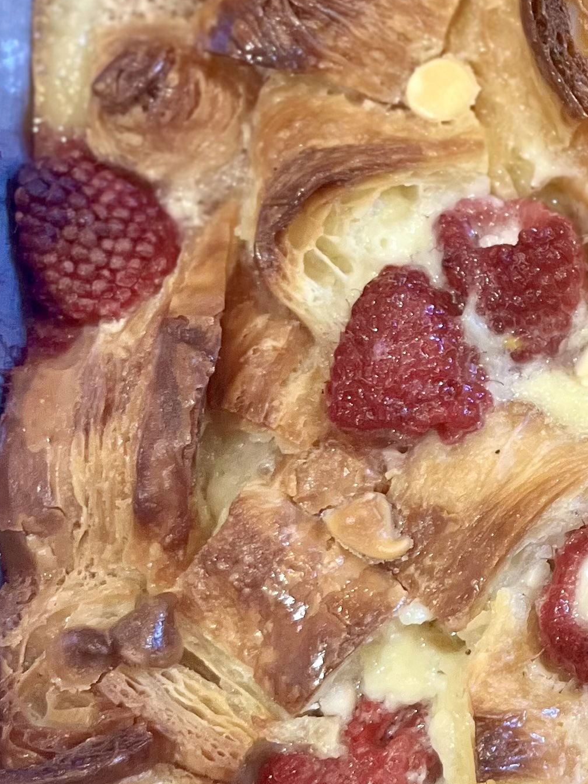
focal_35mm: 78
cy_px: 366
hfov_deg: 17.4
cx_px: 826
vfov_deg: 25.0
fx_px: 1767
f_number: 1.6
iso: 250
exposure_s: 1/60
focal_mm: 5.1
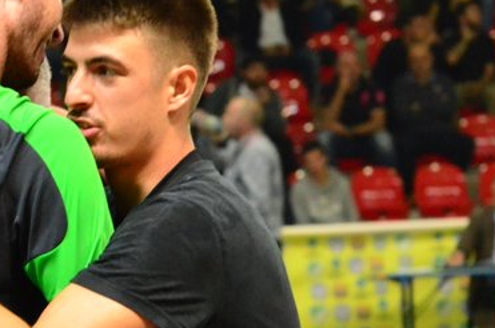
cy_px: 196
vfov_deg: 4.5
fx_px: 4215
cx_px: -12
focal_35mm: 307
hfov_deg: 6.7
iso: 6400
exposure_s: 1/250
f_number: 6.3
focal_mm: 95
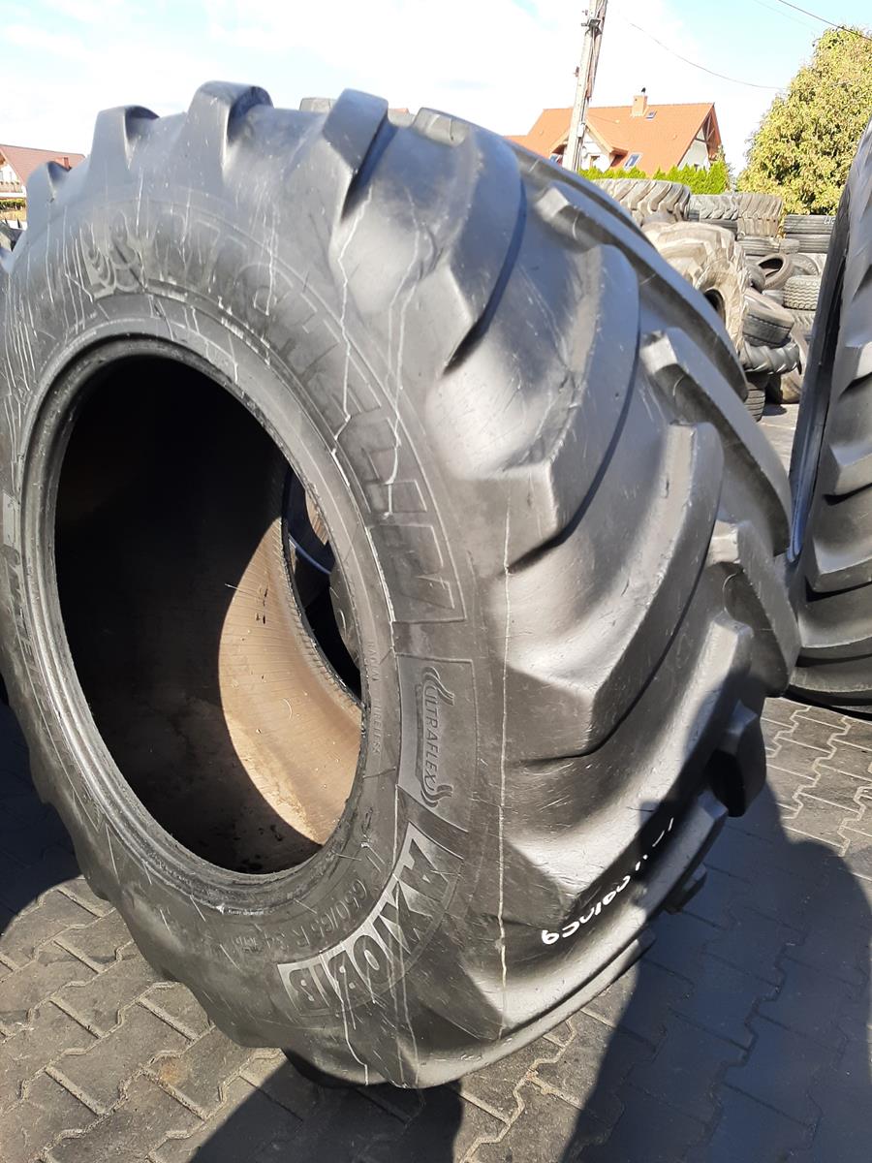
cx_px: 436
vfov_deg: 67.3
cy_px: 582
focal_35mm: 26
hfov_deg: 53.1
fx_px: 873
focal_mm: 3.93
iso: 40
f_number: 1.7
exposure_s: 1/916
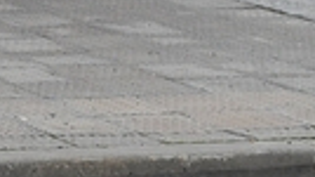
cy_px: 387
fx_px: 3704
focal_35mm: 444
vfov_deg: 2.7
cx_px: -244
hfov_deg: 4.8
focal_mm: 42
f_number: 8
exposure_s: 1/250
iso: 250
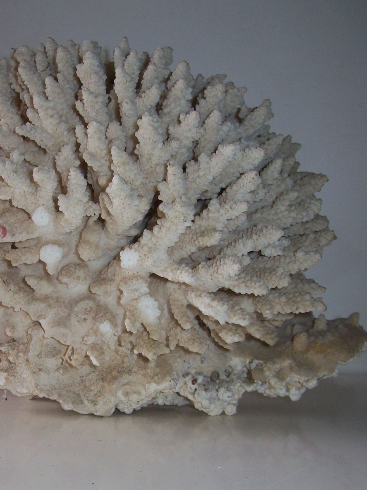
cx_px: 117
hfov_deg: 27.3
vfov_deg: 36.0
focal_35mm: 53
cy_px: 302
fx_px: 749
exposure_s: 1/64
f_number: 2.7
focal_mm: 6
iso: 80
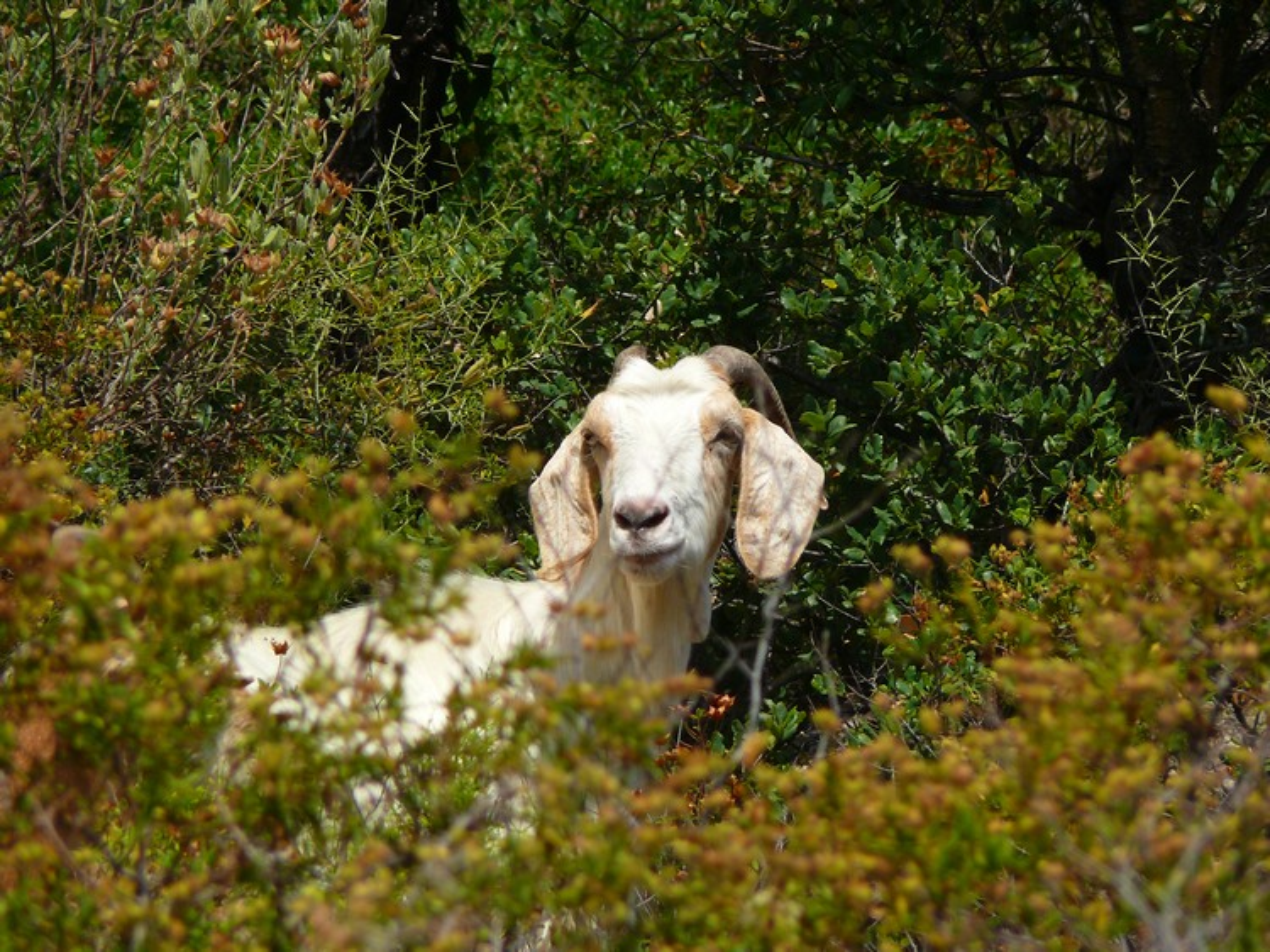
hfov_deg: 4.7
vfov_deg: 3.5
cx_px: 635
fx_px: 15404
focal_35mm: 420
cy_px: 476
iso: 100
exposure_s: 1/250
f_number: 5
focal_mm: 88.8
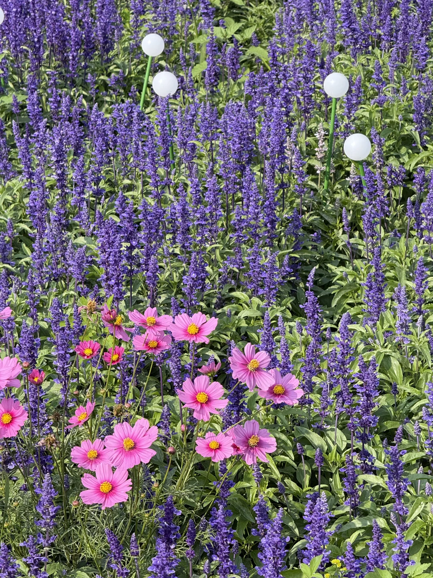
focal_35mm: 120
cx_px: 216
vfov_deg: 16.4
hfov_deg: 12.3
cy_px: 289
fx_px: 2001
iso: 64
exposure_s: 1/680
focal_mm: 15.66
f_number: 2.8
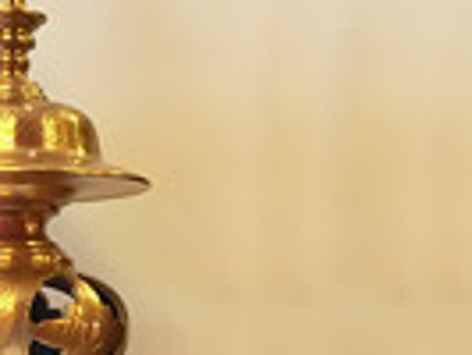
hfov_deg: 15.6
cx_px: -220
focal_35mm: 117
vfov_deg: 12.5
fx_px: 1597
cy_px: 390
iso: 64
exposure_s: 1/33
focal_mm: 4.15
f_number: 2.2
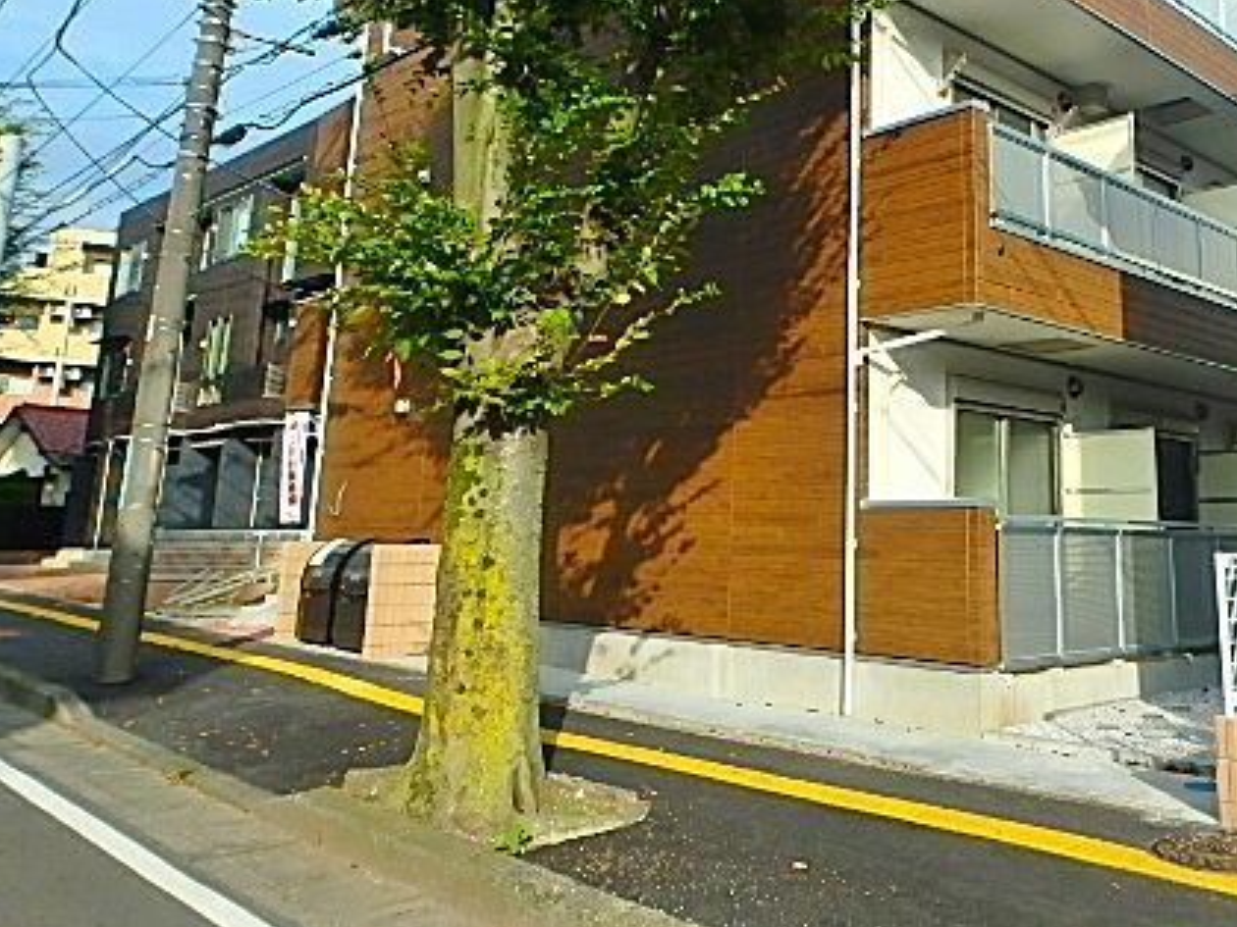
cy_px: 268
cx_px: 798
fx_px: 1144
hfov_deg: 55.9
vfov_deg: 43.2
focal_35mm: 32
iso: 125
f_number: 3.5
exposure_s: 1/800
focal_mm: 3.7
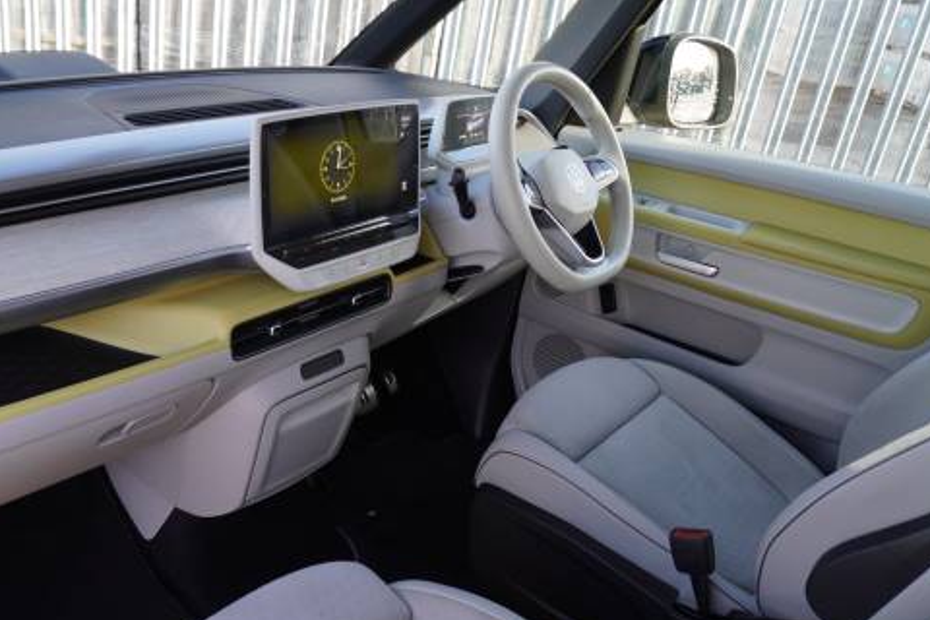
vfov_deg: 41.0
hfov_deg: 57.8
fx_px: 827
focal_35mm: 32
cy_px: 347
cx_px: 335
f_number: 4
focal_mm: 16
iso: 250
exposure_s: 1/60
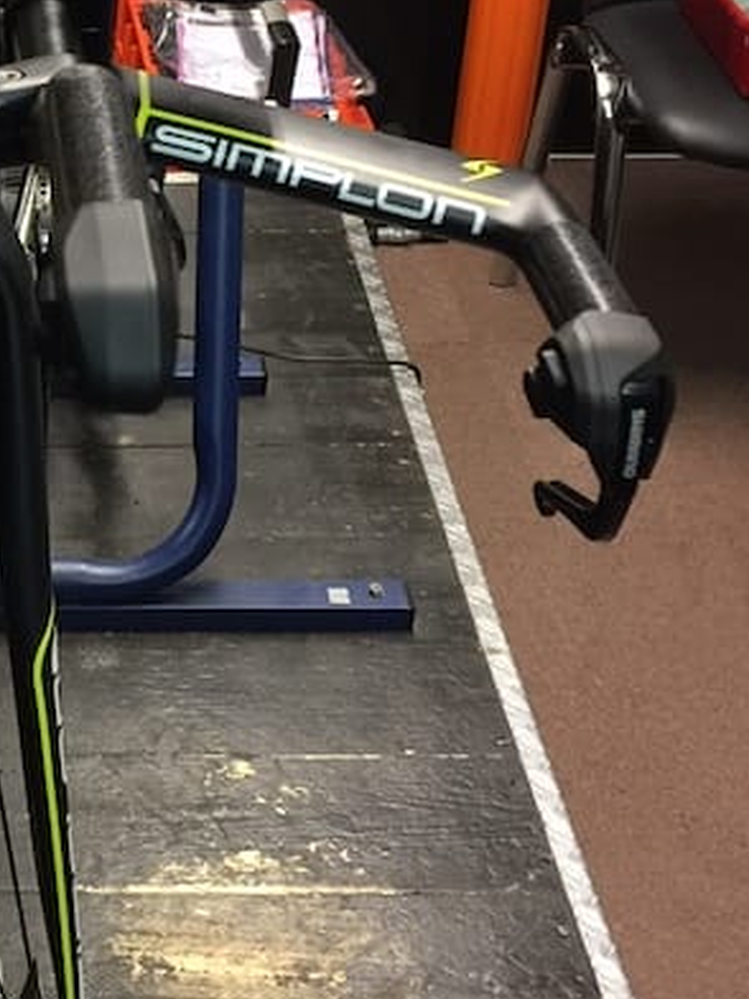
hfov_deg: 20.2
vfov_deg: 28.1
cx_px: -107
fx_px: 1991
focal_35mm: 69
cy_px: 409
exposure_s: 1/17
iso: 125
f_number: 2.2
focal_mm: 4.15
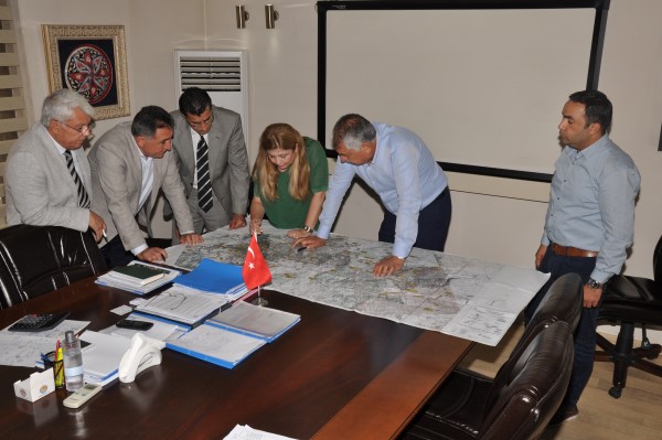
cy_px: 220
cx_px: 331
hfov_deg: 53.2
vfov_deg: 36.8
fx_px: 661
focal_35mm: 36
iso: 500
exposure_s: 1/160
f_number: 11
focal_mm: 24
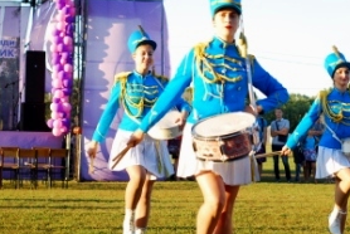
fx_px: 1178
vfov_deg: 11.3
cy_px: 55
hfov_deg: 16.9
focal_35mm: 121
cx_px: 222
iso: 100
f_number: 4
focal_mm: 50
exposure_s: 1/160
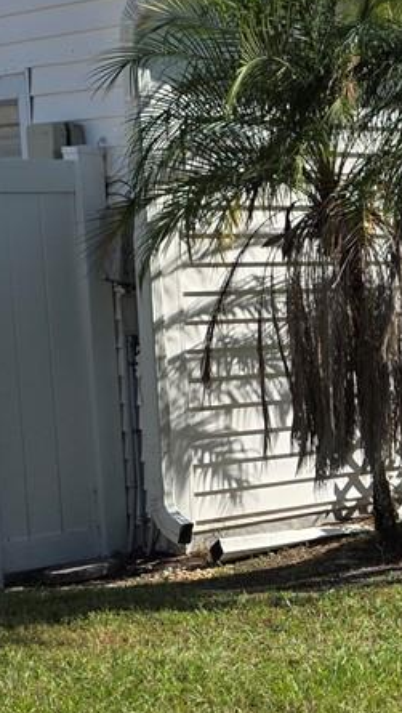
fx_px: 1702
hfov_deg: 12.4
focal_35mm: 90
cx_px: 701
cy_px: 477
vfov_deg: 23.5
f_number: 1.7
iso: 80
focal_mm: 6.3
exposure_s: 1/5153
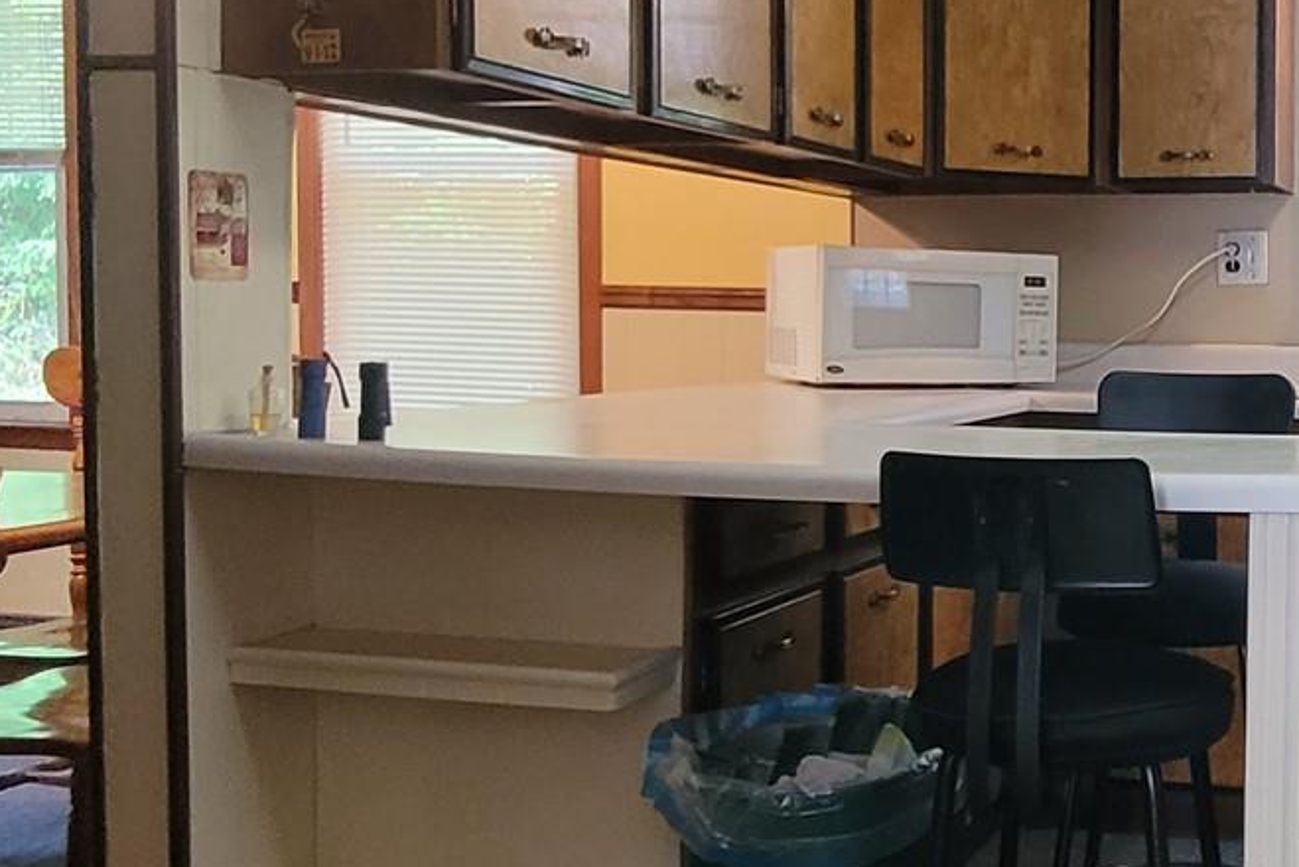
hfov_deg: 42.2
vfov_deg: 31.9
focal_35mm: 42
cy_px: 398
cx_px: 1191
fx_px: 1516
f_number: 2.2
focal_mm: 2.2
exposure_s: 1/60
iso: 400
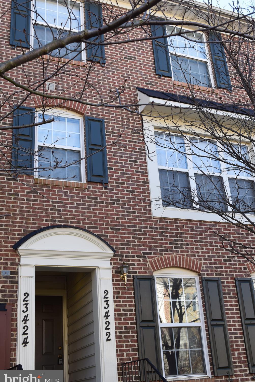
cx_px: 130
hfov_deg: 30.2
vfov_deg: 44.0
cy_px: 195
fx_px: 473
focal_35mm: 45
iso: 400
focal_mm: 29
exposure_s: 1/160
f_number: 9
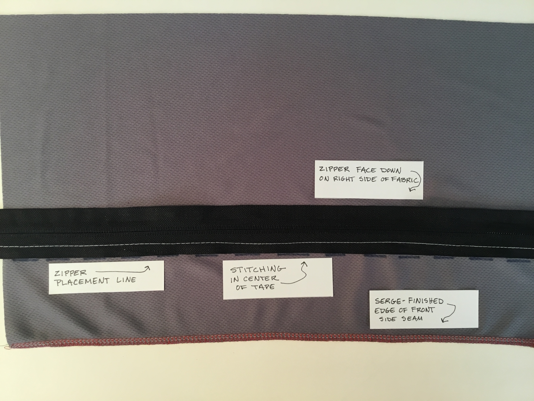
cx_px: 267
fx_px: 478
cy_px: 200
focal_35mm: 31
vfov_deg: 45.4
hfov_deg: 58.4
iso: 100
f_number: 2.4
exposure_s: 1/33
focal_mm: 3.3
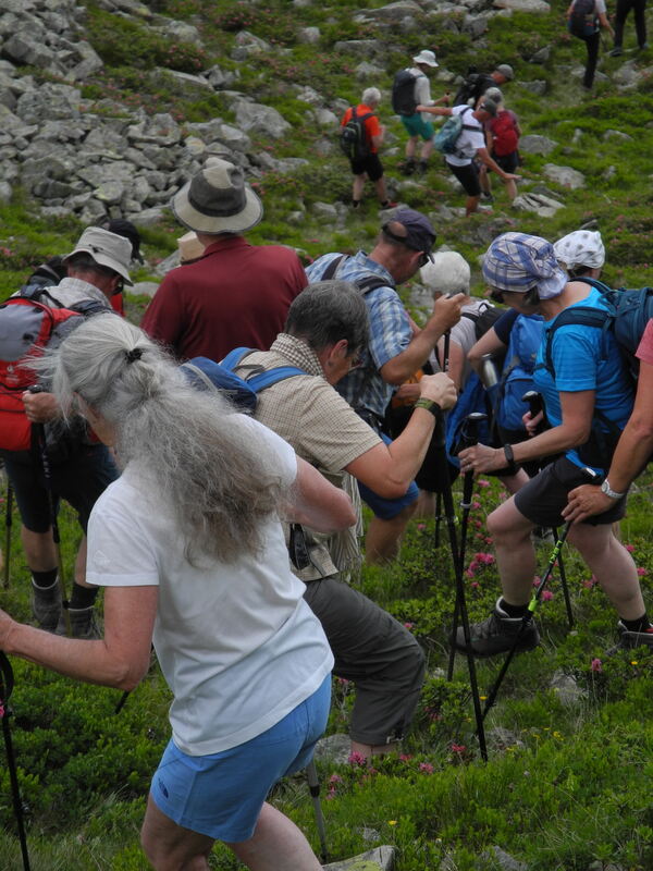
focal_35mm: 200
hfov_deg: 7.4
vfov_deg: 9.9
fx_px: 5030
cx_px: 326
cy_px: 436
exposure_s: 1/320
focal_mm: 42.6
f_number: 5.6
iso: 100
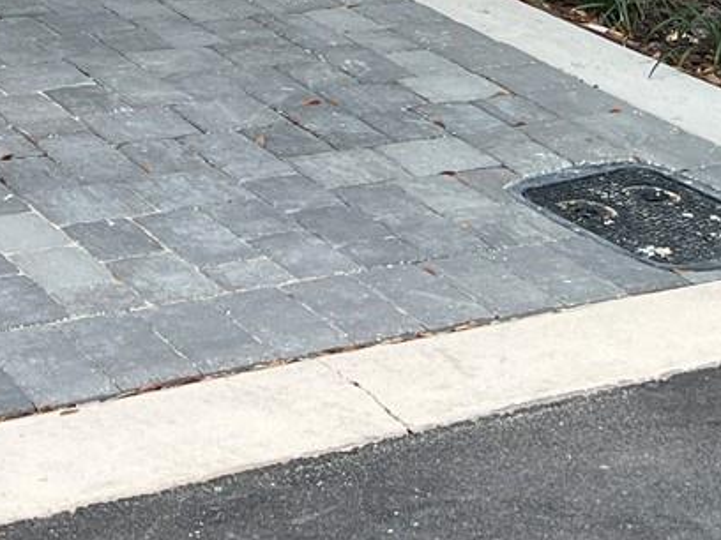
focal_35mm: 102
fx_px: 2125
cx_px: -65
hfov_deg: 18.5
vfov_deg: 13.2
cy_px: -416
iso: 50
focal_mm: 5.7
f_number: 1.5
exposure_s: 1/1449
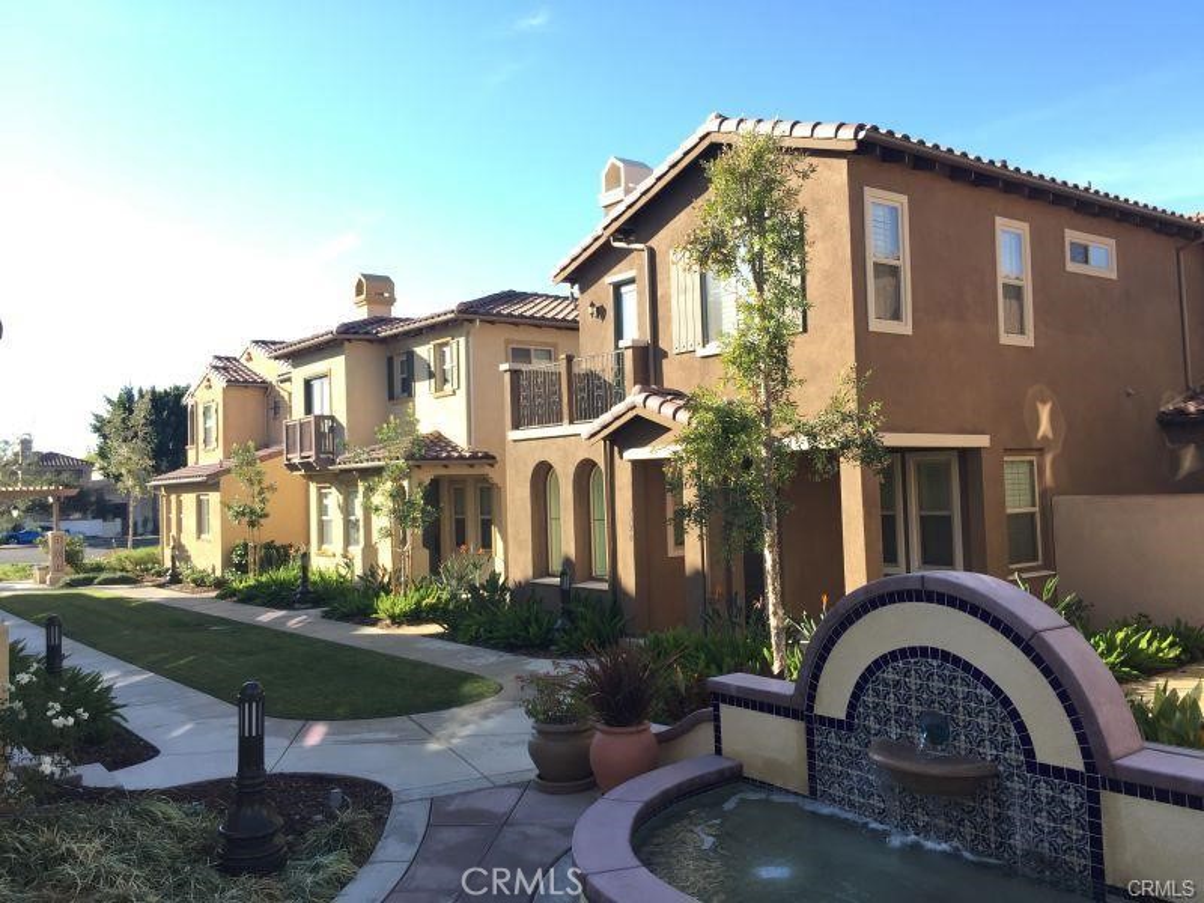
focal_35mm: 29
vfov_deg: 48.2
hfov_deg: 61.7
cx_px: 602
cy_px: 452
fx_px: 1009
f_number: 2.2
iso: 32
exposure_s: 1/471
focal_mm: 4.15
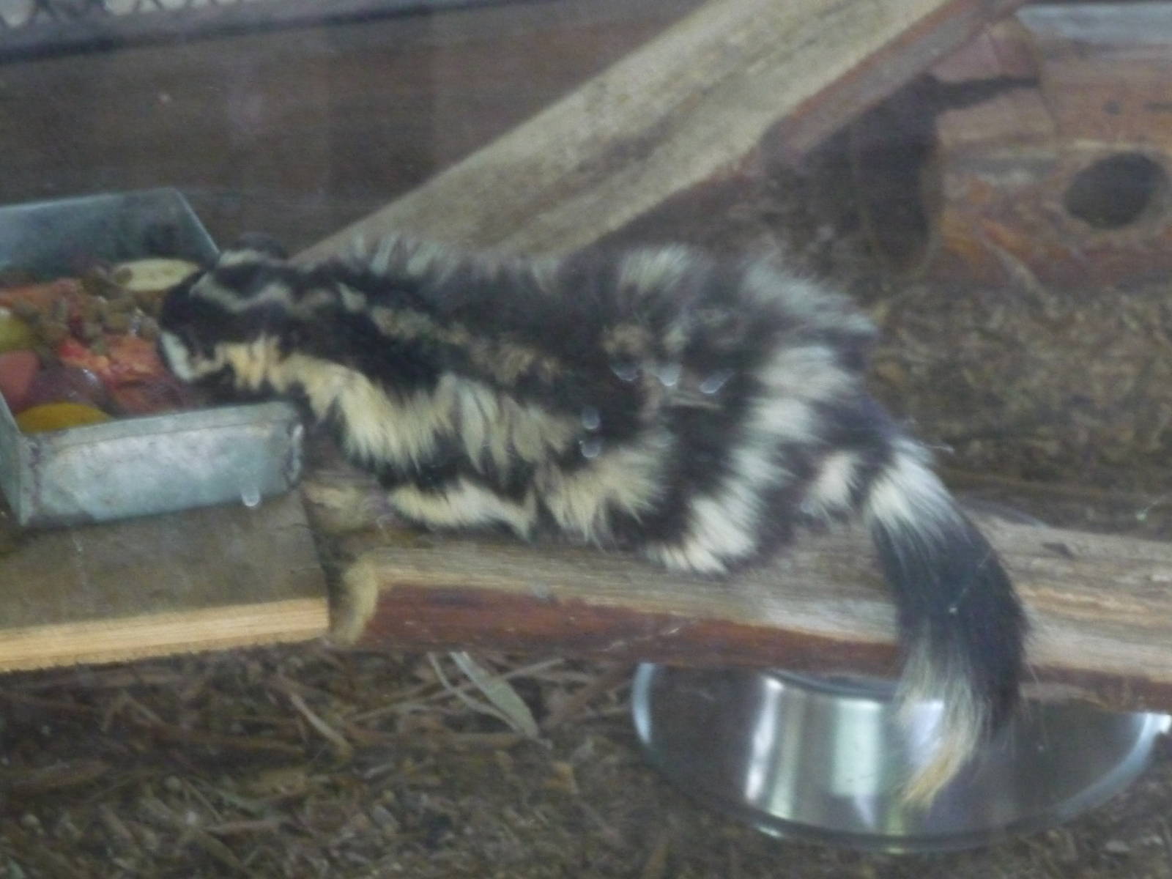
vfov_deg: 11.6
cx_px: 586
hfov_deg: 15.4
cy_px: 440
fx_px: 4334
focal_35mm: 128
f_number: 4.7
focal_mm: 21.8
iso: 800
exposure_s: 1/8
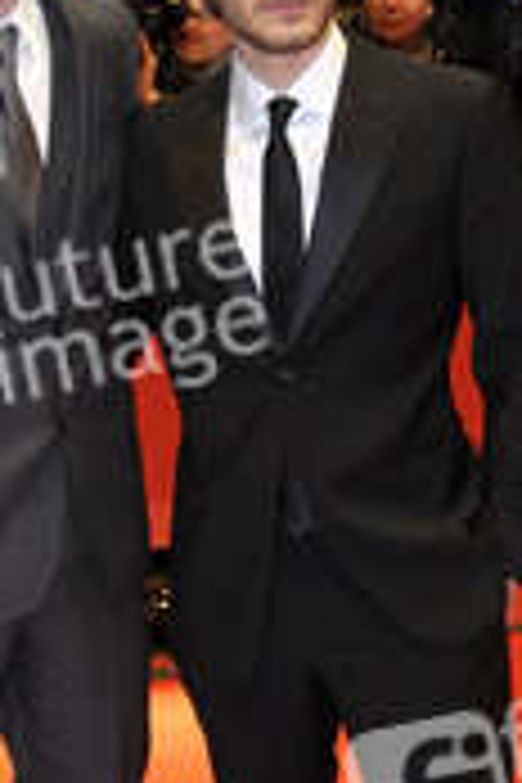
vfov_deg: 19.0
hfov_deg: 12.8
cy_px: 554
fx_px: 2330
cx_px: 169
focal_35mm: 107
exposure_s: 1/160
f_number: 6.3
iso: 1000
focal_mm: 31
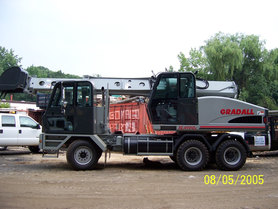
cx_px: 139
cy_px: 104
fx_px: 289
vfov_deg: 39.7
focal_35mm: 36
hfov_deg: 51.4
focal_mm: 6
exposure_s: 1/350
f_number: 3
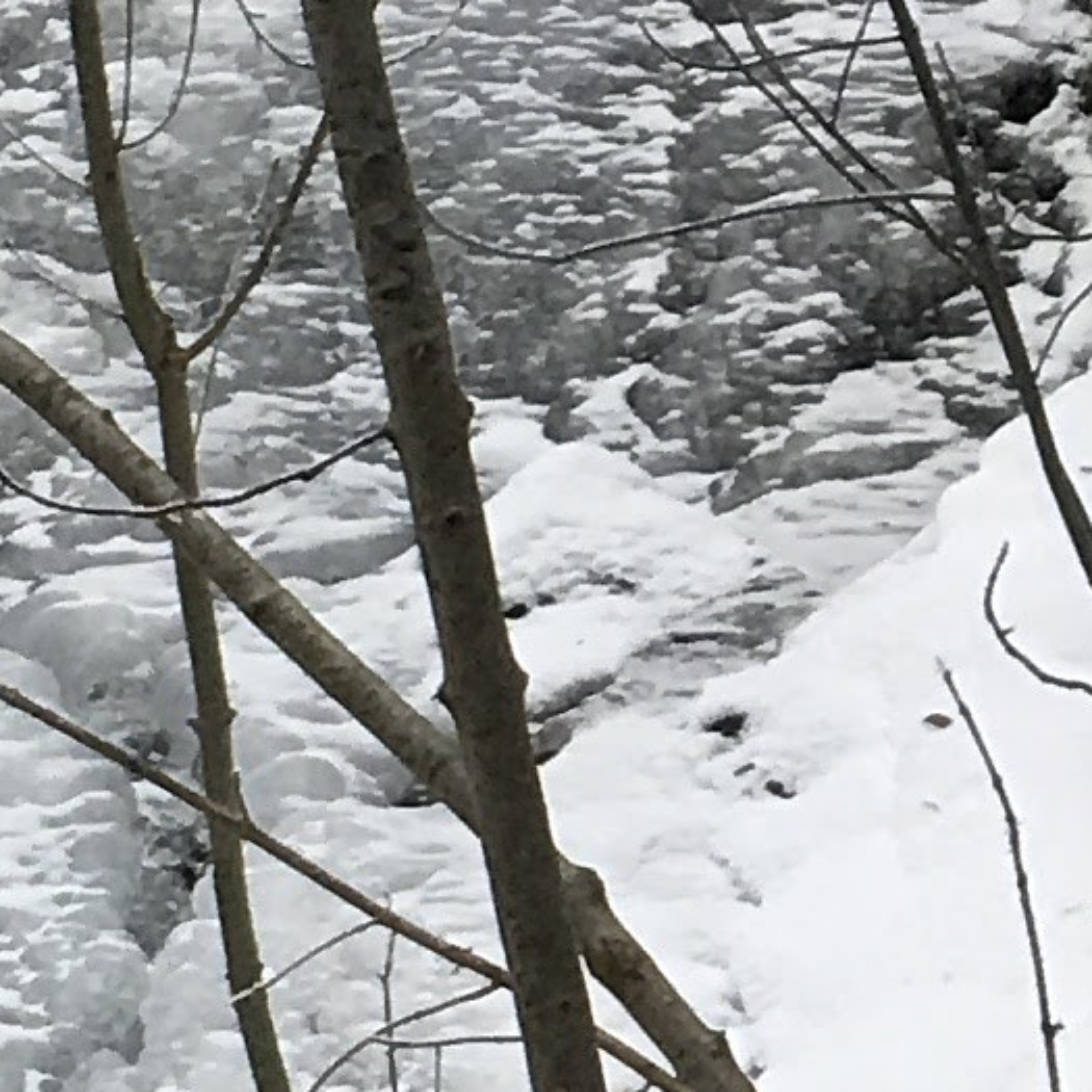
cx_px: -1514
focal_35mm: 387
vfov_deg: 4.5
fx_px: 13812
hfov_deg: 4.4
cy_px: 961
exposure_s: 1/50
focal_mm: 6.6
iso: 20
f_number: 2.8
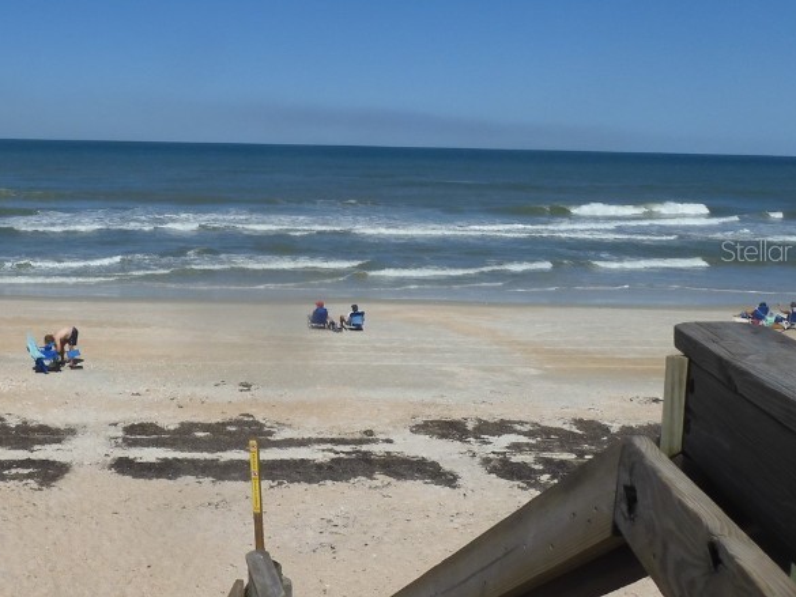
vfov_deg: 34.3
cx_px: 152
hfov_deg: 42.6
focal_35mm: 42
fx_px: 966
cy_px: 250
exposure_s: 1/1600
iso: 100
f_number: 4.5
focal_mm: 4.3
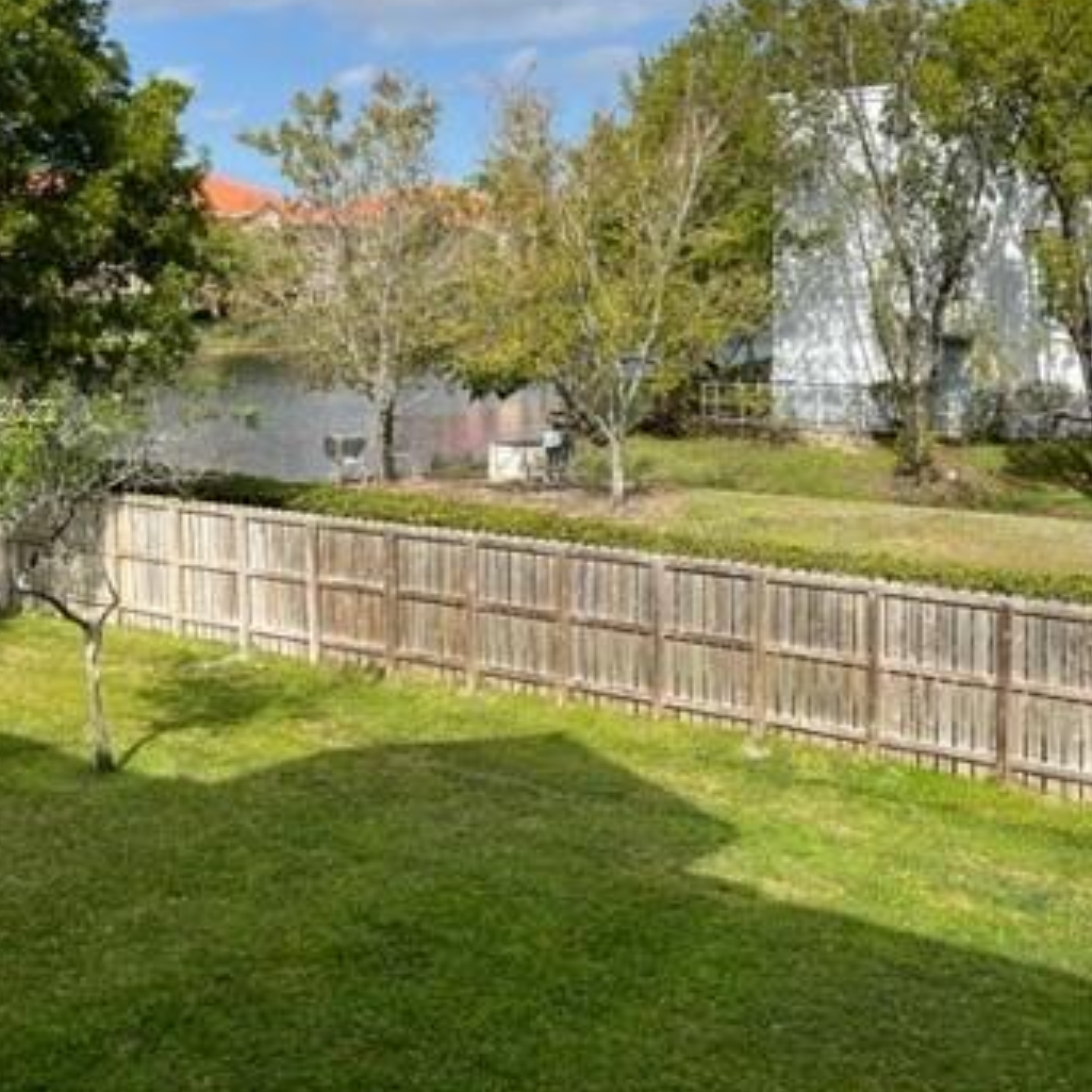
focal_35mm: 43
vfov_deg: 38.9
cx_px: 639
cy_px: 415
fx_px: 1535
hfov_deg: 39.1
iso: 50
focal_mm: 5.1
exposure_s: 1/3521
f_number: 1.6
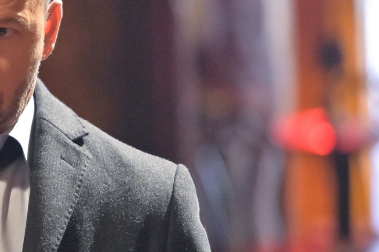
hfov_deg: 4.4
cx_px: -41
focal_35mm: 464
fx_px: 4883
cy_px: 115
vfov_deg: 3.0
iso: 6400
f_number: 2.8
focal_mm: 200
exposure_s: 1/250
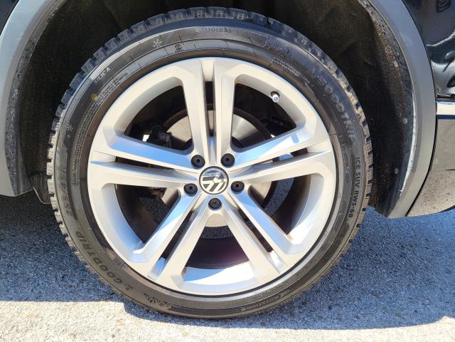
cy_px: 171
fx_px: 342
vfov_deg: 53.1
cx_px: 228
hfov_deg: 67.3
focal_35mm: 26
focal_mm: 5.4
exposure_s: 1/794
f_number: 1.8
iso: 40
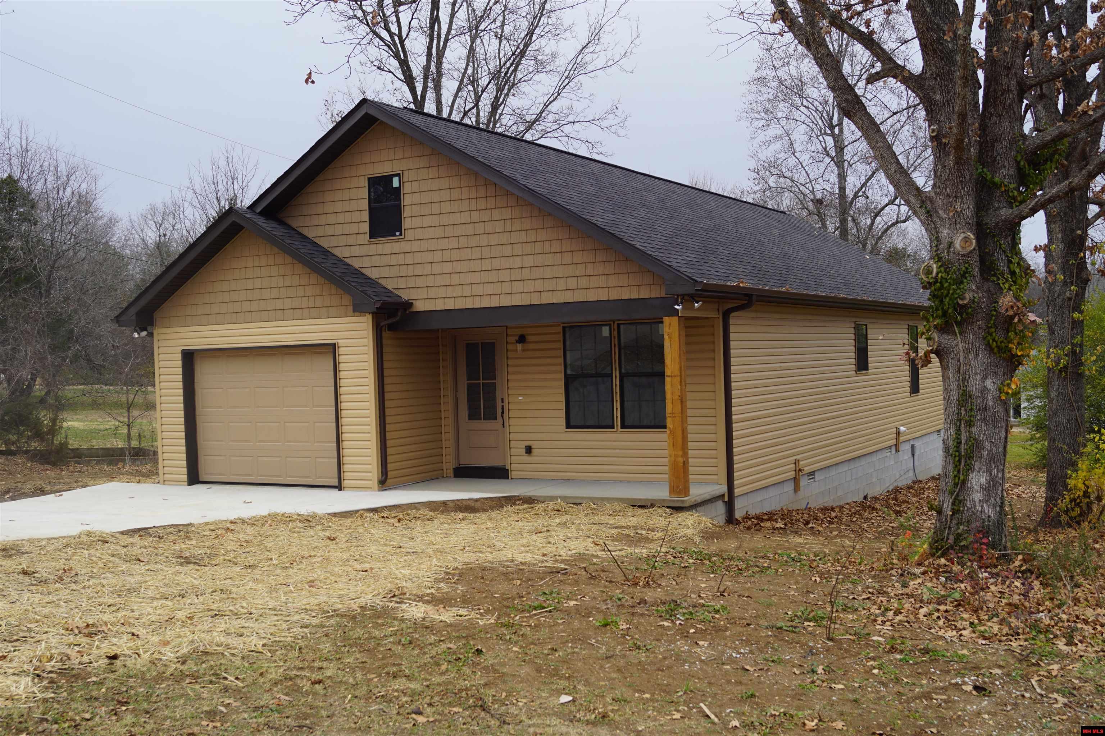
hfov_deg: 49.6
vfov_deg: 34.2
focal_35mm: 39
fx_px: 1197
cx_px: 552
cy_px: 368
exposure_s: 1/80
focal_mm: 26
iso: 100
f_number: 5.6
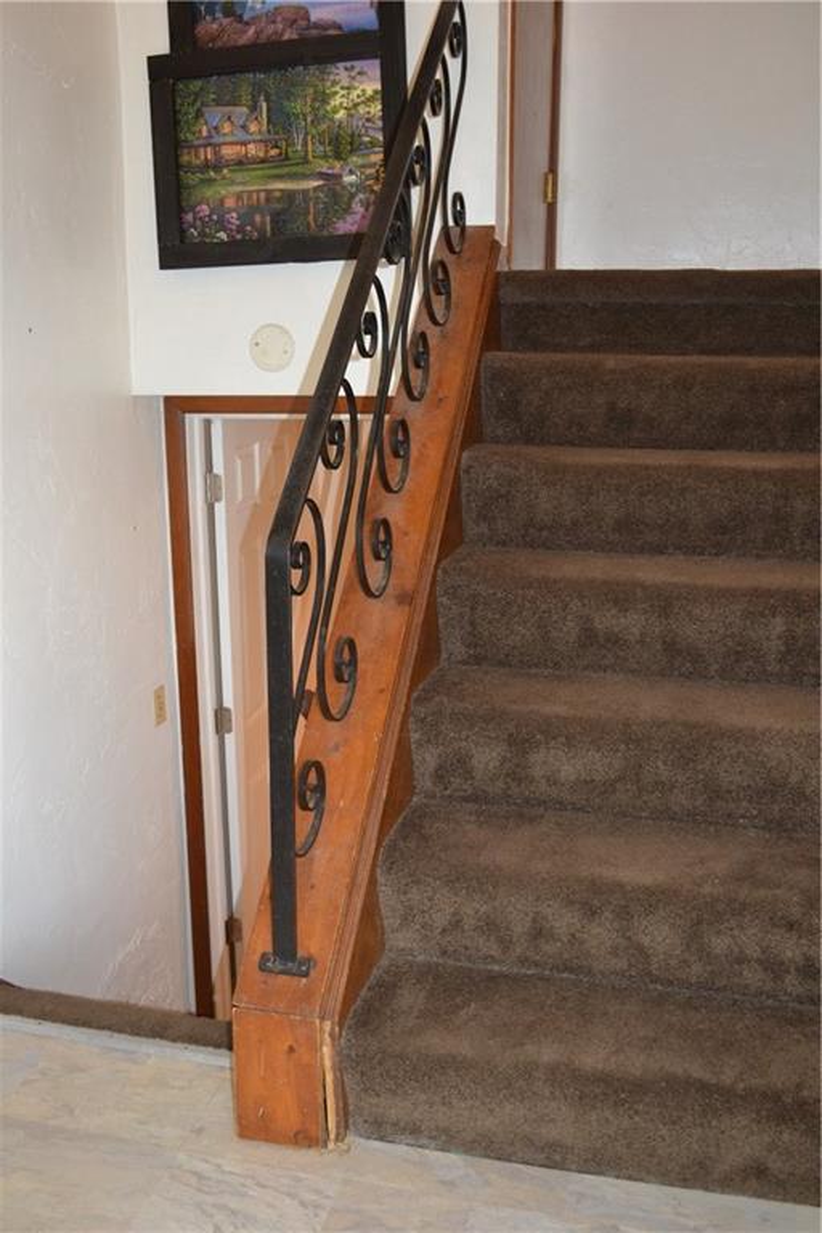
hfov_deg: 40.0
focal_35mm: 33
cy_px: 616
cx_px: 411
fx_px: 1130
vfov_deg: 57.2
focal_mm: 22
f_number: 3.8
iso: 1100
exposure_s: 1/60
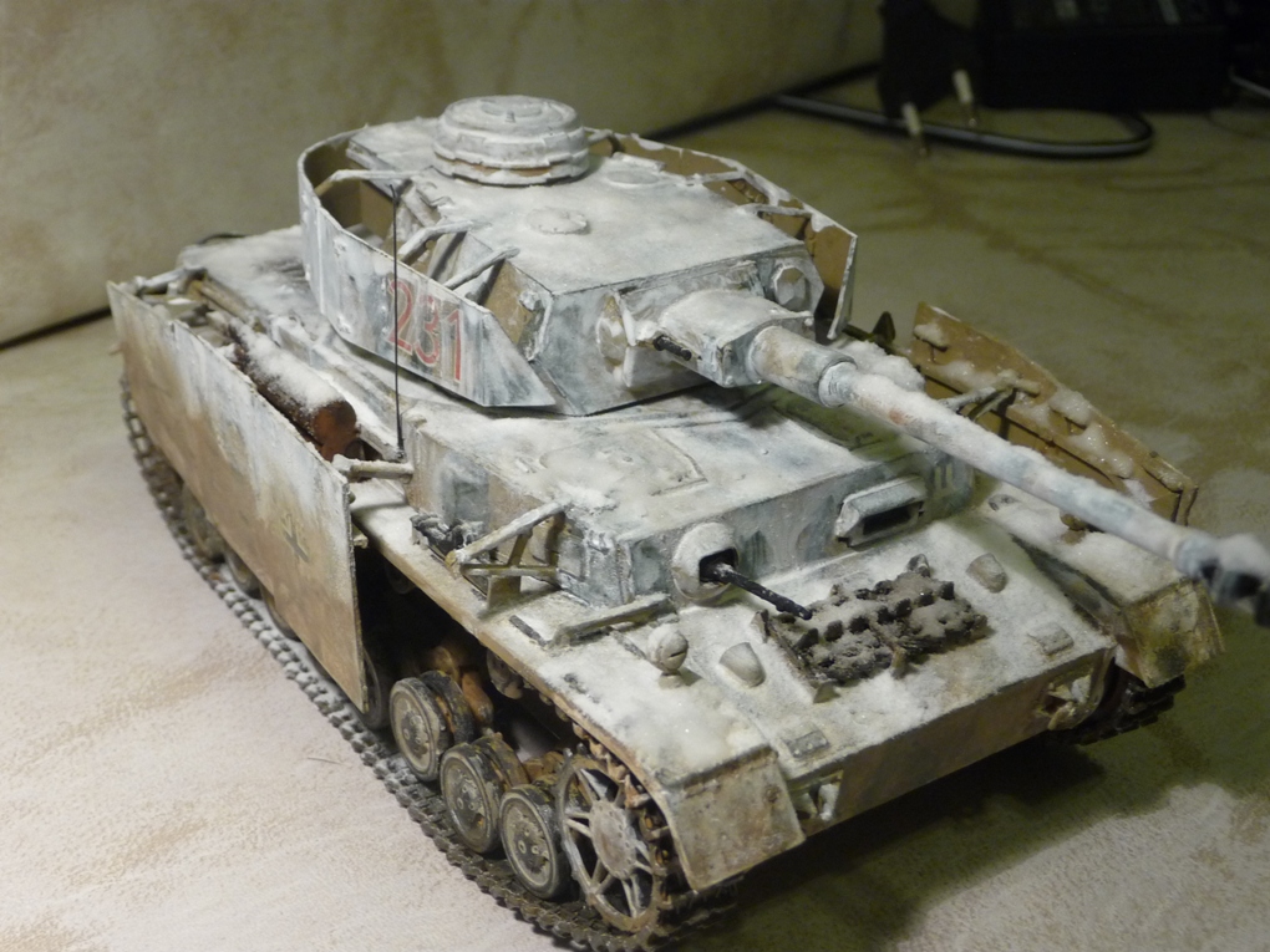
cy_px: 476
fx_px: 1651
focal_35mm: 45
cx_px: 635
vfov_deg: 32.2
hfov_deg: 42.1
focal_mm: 7.6
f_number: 4.1
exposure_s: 1/30
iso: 250
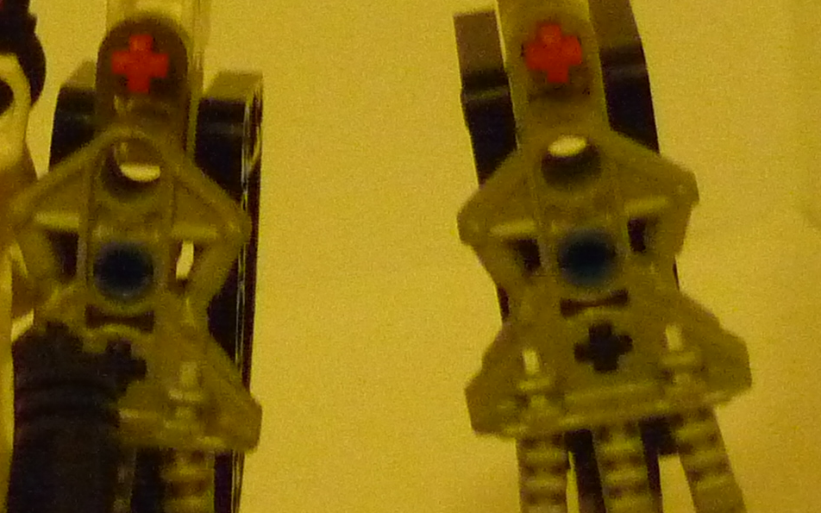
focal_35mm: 134
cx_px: -19
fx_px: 2998
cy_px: 101
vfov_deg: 9.8
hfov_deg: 15.3
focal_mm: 5.5
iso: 800
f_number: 2.8
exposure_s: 1/15
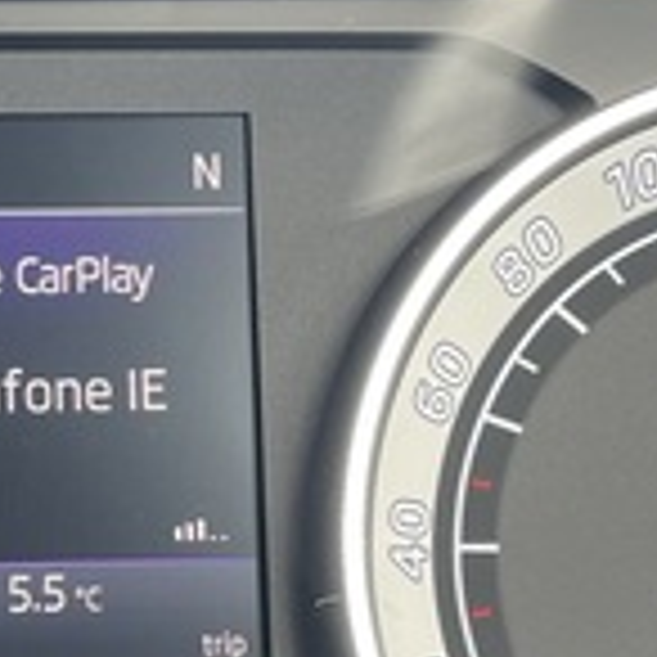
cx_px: 0
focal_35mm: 101
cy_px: 446
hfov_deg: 16.9
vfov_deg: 17.2
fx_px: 2169
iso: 125
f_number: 1.6
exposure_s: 1/118
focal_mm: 4.2
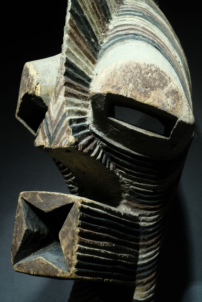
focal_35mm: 41
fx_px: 345
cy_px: 151
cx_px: 101
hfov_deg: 32.6
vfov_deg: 47.4
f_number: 5
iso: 1000
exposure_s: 1/100
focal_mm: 27
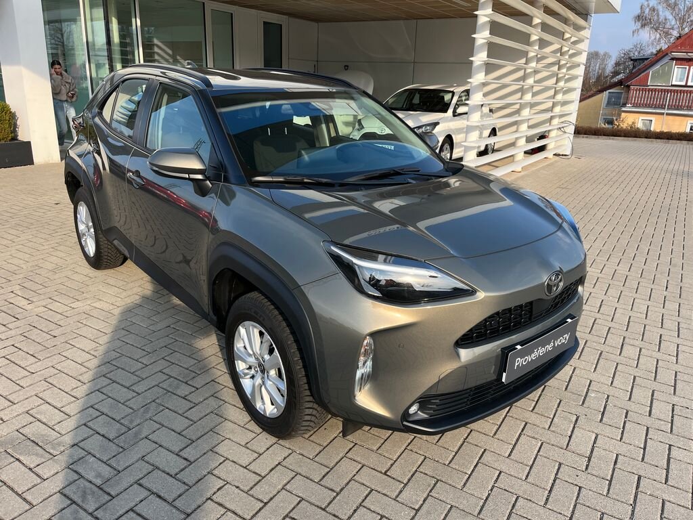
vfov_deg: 53.1
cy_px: 260
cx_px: 346
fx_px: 521
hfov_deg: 67.3
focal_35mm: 26
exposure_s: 1/1129
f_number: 1.6
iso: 50
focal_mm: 5.1
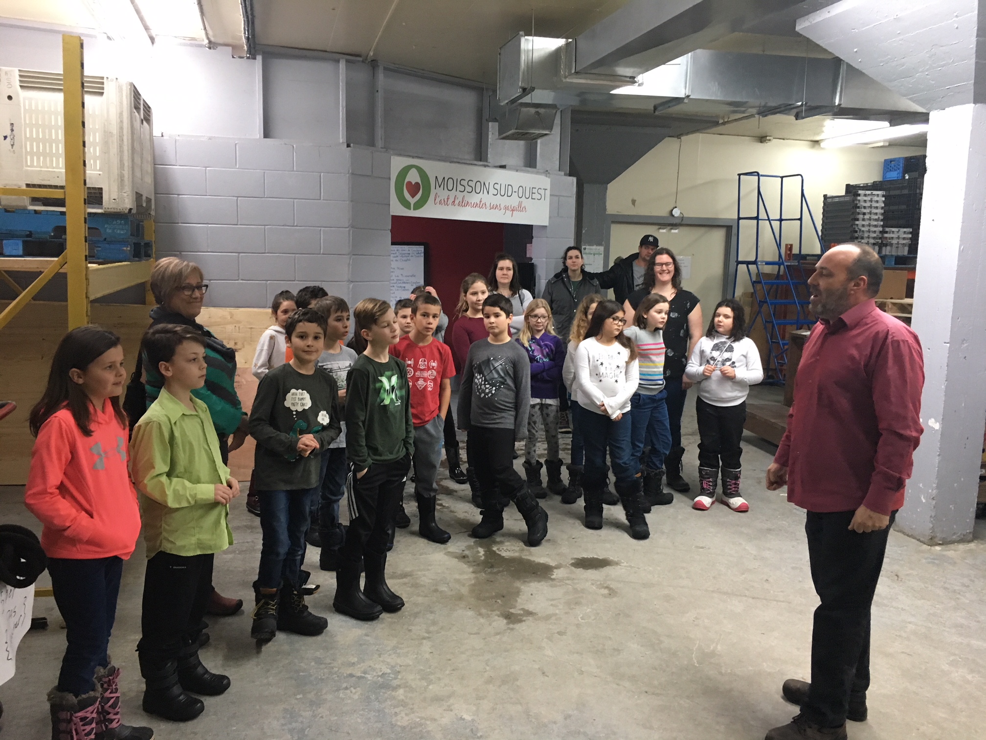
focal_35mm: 29
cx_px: 493
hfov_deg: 61.7
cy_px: 370
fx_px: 826
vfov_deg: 48.2
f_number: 2.2
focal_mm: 4.15
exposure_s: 1/30
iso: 125
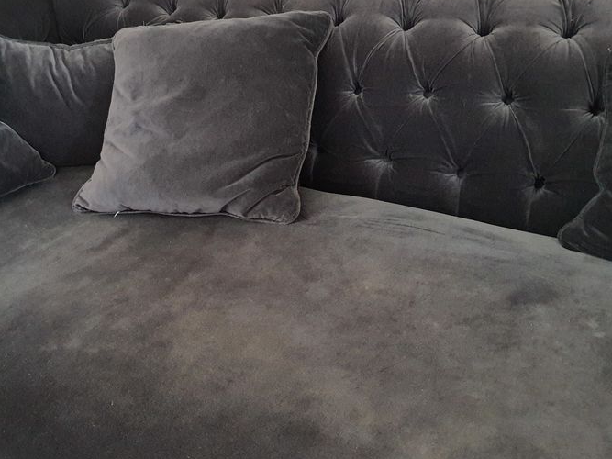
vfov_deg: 36.7
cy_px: 189
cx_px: 250
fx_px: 689
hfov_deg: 47.6
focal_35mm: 39
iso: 500
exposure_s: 1/25
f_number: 1.7
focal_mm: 4.32
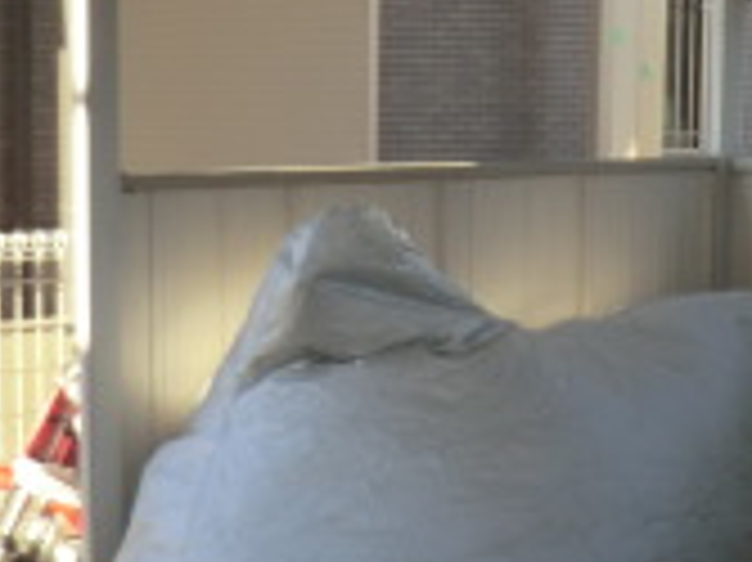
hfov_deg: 21.0
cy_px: 306
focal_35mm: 92
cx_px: 644
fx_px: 1997
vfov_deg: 16.0
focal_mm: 4.3
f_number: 3.2
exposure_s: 1/250
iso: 80
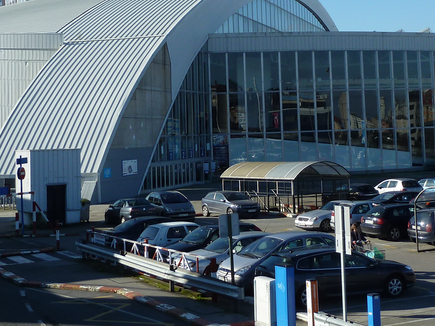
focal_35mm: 69
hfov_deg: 28.1
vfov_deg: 21.0
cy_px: 64
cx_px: 238
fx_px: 867
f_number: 4.5
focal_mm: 5.3
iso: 80
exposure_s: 1/500
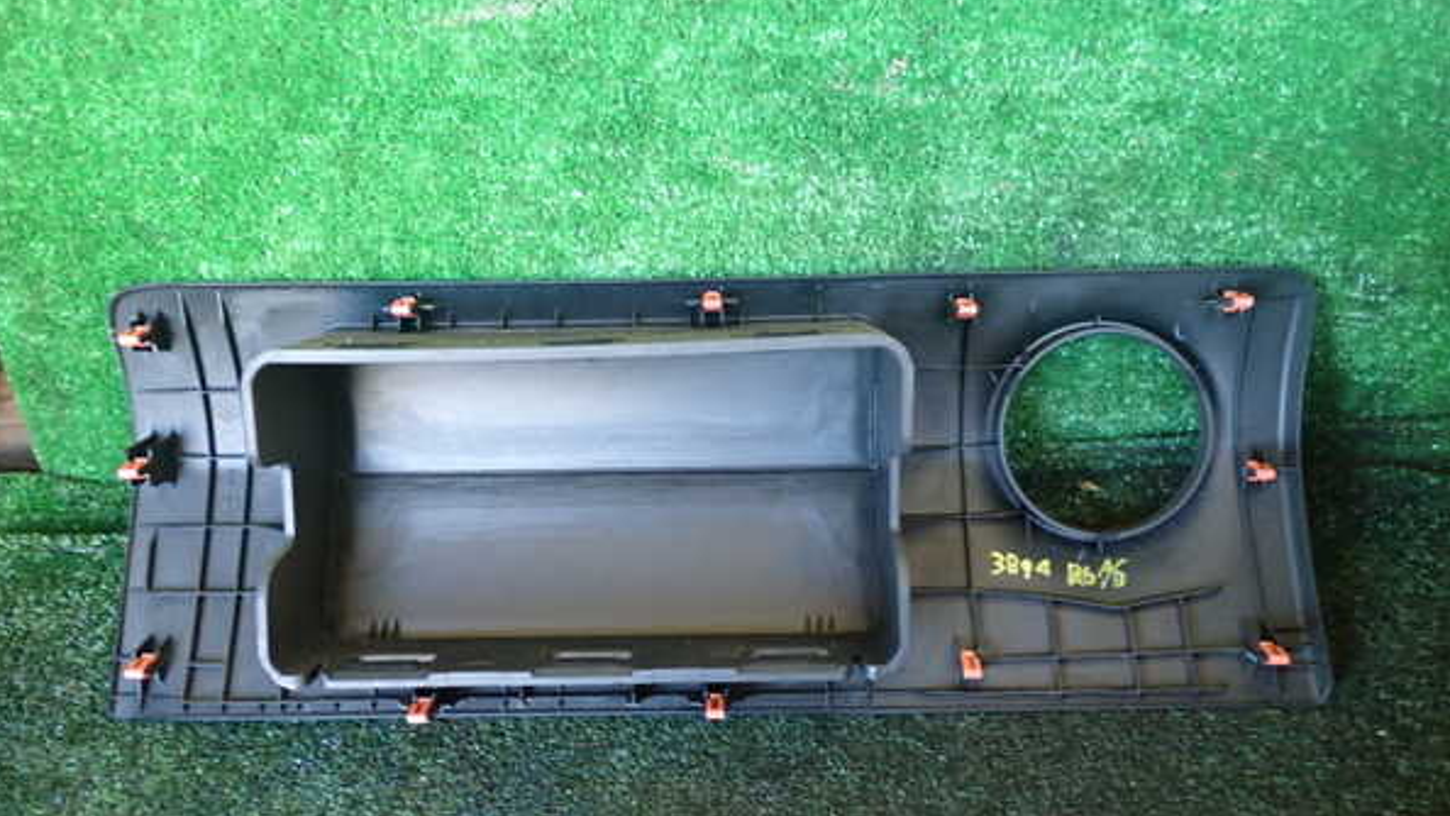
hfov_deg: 59.5
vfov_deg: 35.6
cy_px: 413
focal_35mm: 33
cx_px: 720
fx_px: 1269
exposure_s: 1/30
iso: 640
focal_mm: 5.4
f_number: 2.3
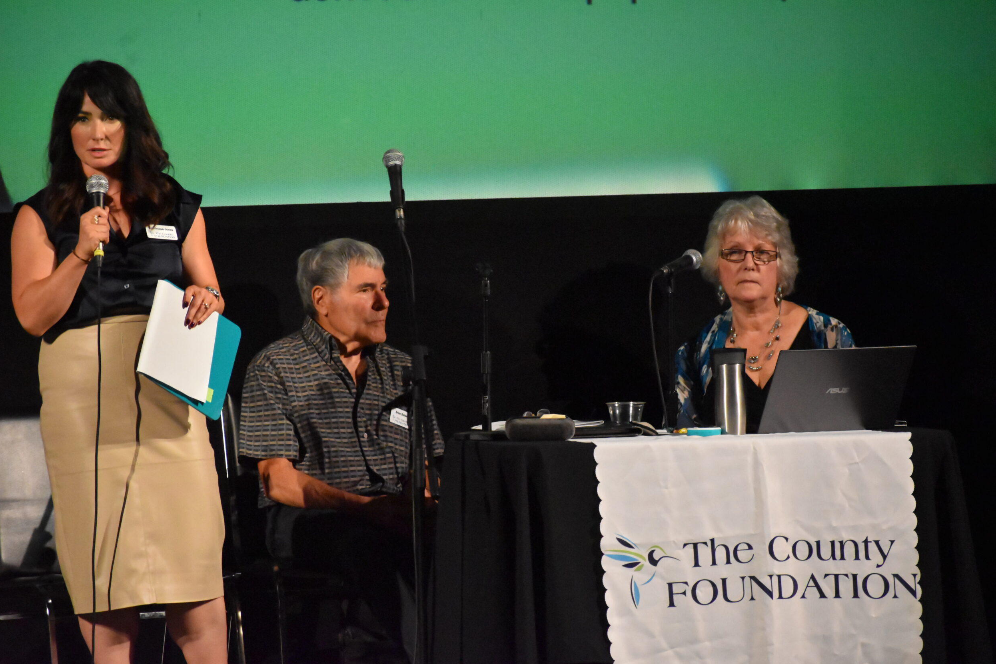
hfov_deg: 7.2
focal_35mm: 286
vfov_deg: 4.8
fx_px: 7913
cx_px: 498
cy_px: 332
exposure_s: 1/500
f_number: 5.3
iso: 10000
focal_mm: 190
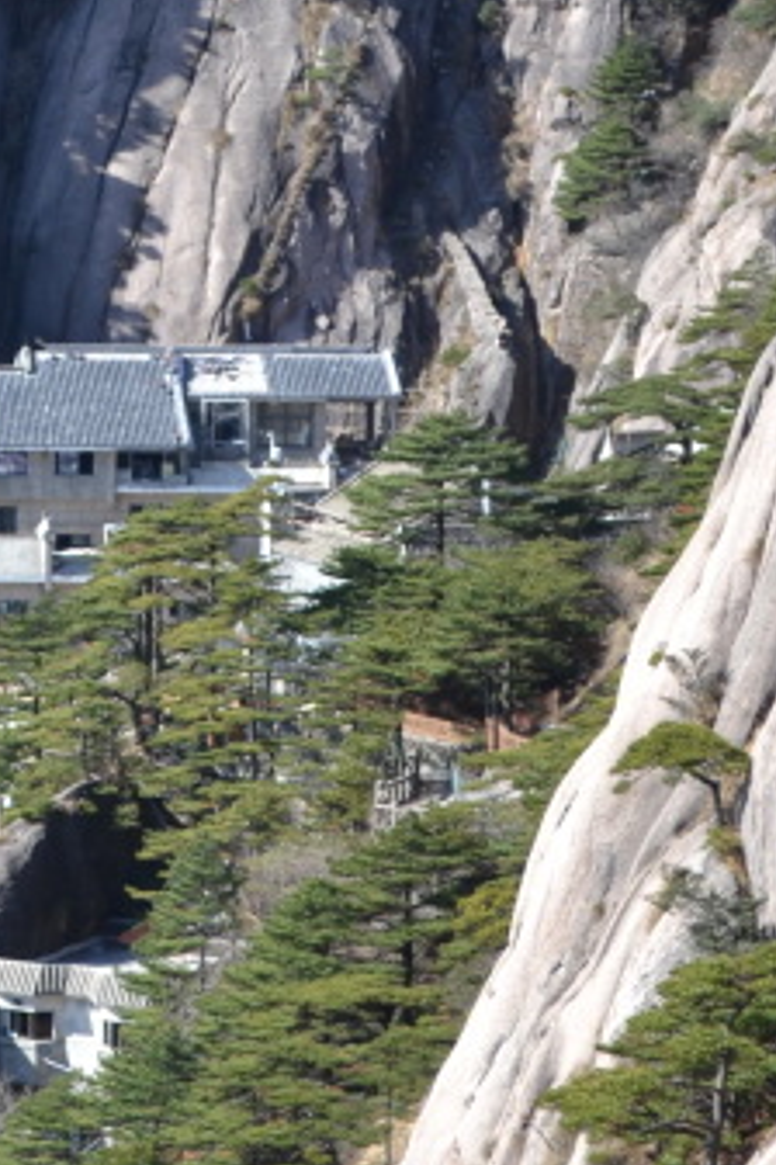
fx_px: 6645
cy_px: 272
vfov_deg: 10.0
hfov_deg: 6.6
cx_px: -436
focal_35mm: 206
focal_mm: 45
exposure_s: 1/125
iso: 100
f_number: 5.6
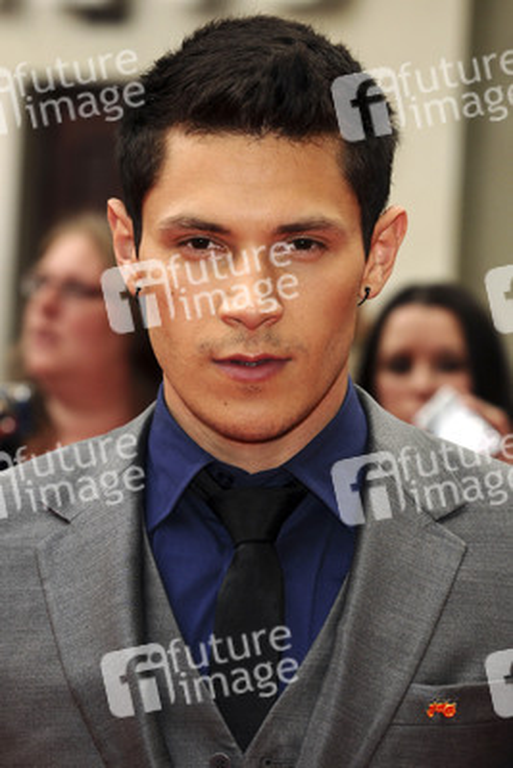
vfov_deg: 13.0
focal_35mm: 158
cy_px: 384
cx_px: 256
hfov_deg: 8.7
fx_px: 3363
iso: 400
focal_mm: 105
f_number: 5.6
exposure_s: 1/250
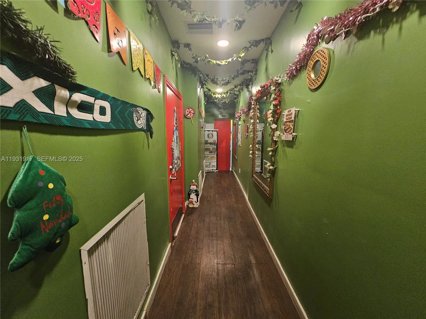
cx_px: 213
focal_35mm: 13
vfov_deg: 89.9
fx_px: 160
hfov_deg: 106.2
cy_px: 160
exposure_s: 1/24
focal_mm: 2.2
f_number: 2.2
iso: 800
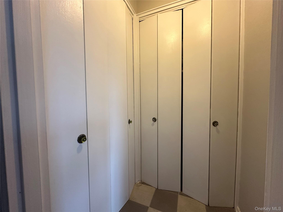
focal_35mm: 14
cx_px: 142
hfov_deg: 102.1
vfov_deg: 85.7
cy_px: 106
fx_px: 114
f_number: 2.2
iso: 160
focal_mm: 2.22
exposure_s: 1/60
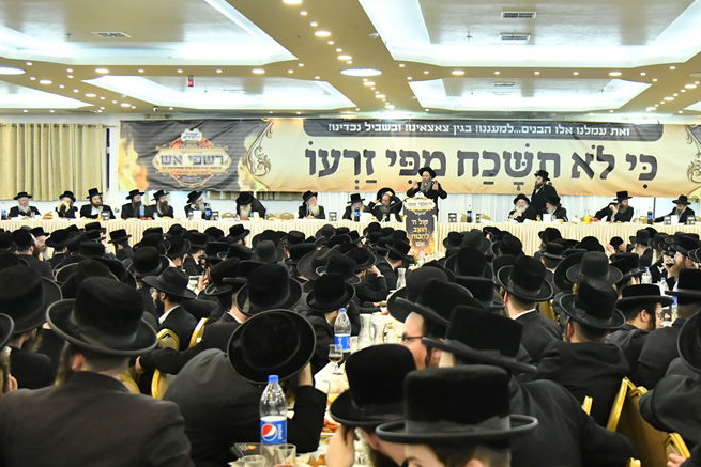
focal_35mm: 50
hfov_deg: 39.0
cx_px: 486
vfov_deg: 27.0
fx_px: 974
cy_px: 223
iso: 4000
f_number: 4
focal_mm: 32
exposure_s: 1/250
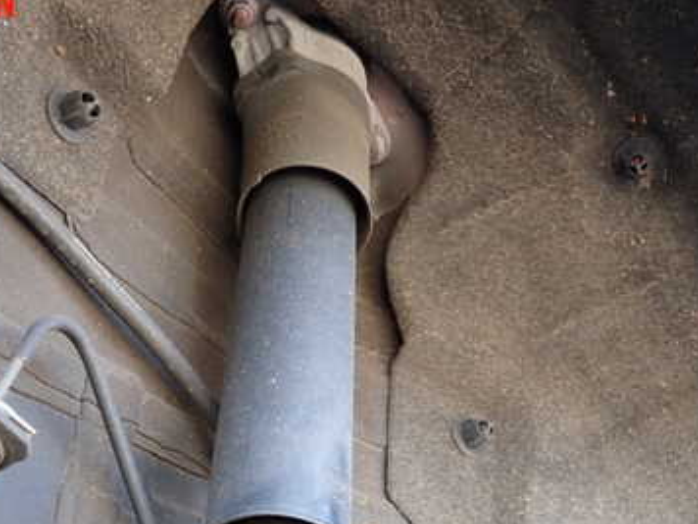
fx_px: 1089
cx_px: 247
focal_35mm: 54
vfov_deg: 26.5
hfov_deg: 35.3
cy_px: 422
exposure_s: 1/60
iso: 200
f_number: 2.4
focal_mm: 5.79
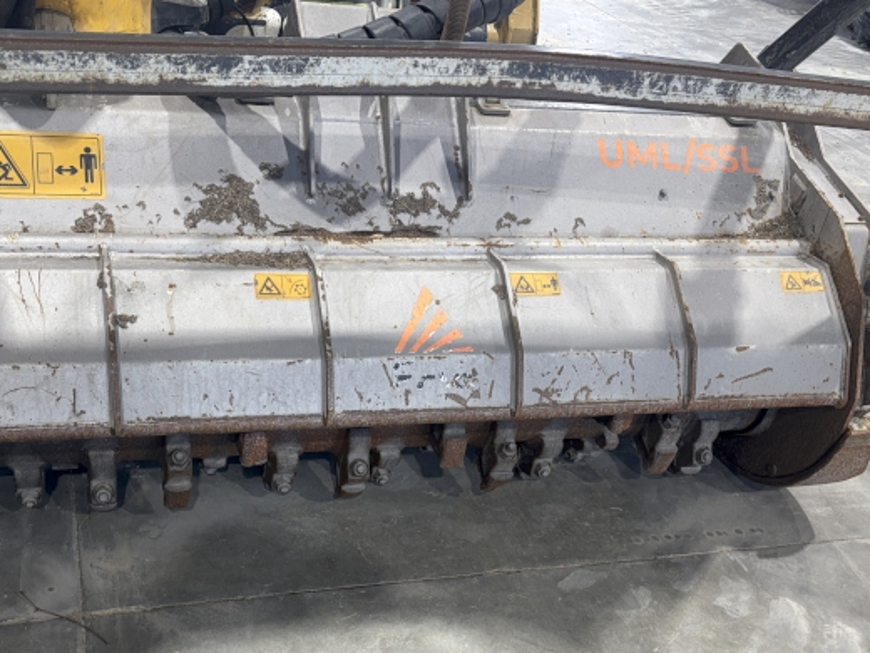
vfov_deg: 35.4
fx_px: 1005
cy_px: 469
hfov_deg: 46.6
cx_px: 363
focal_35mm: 40
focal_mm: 5.96
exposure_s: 1/60
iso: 125
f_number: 1.6
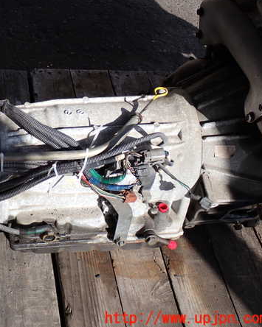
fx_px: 601
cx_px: 50
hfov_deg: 24.2
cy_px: 162
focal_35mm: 62
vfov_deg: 30.5
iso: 100
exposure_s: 1/320
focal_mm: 8.4
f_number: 4.5
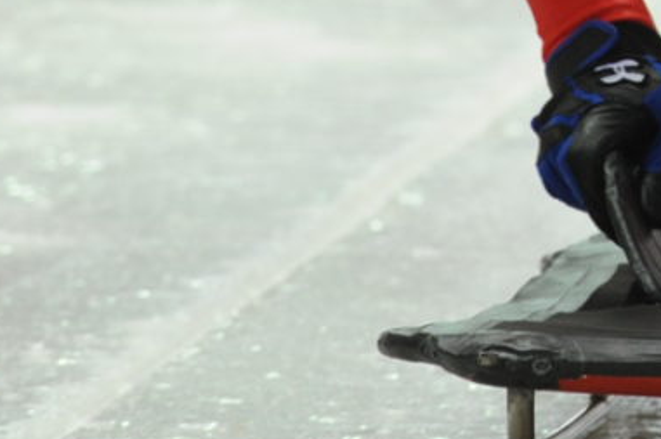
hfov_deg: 1.0
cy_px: -393
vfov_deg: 0.7
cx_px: 1183
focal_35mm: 2102
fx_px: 38545
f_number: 6.3
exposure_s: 1/500
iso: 1250
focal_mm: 400
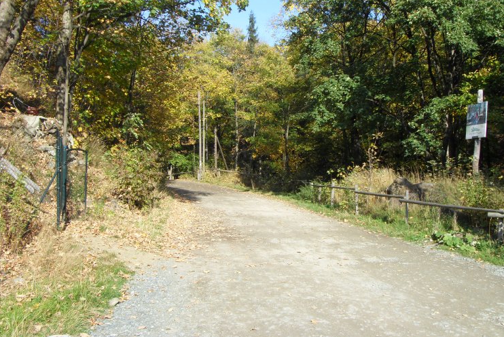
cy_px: 157
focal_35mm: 41
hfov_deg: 47.4
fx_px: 574
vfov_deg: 32.6
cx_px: 250
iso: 80
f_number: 6.2
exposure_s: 1/125
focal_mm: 6.6
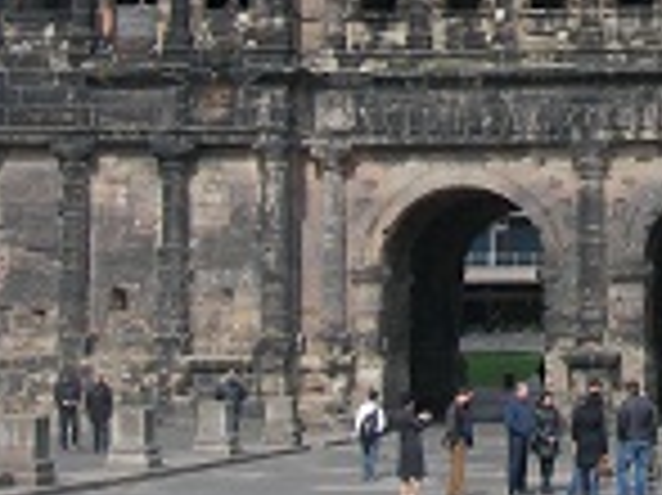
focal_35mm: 94
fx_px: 1796
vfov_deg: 15.2
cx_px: 698
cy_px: -83
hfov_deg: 20.1
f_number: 4.8
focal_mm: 7.8
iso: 50
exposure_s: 1/381
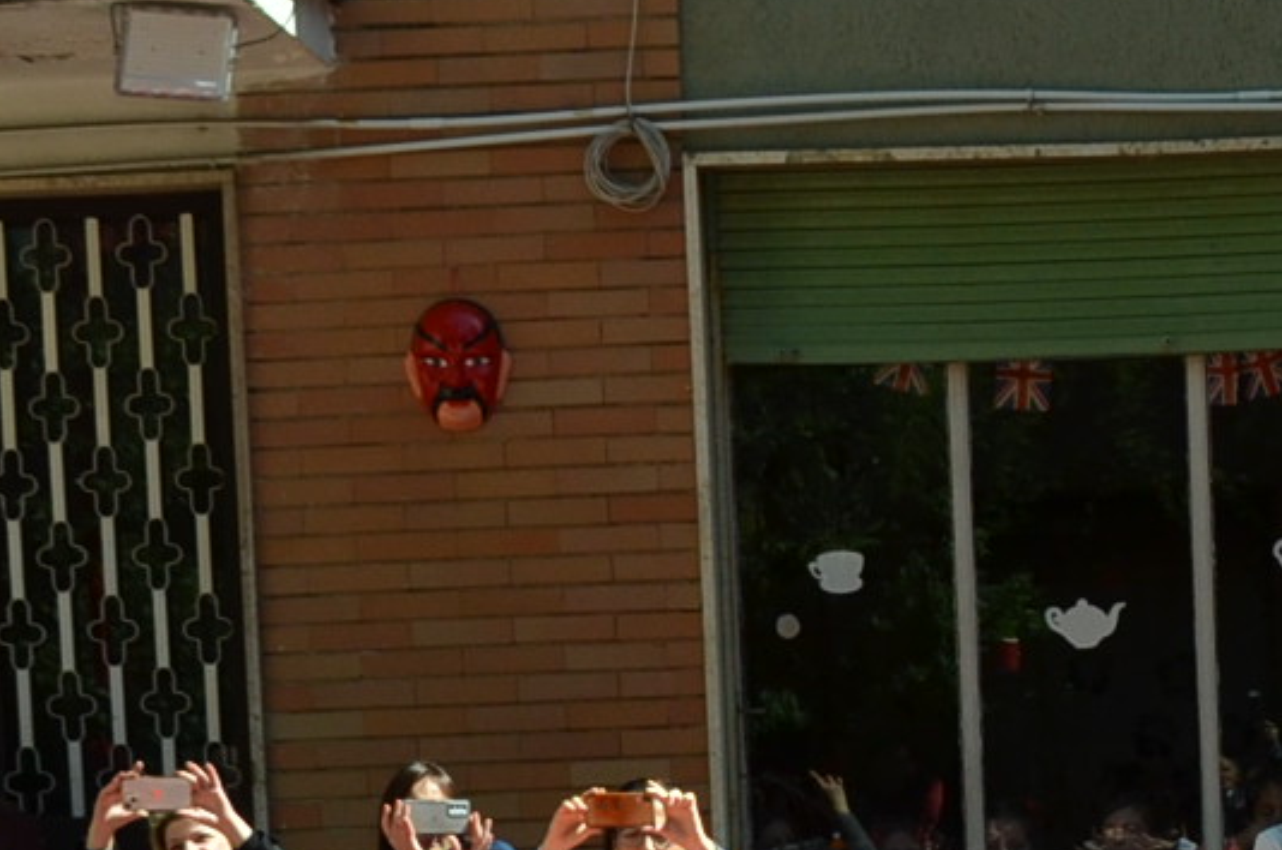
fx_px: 5165
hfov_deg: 13.8
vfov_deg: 9.1
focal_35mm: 145
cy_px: 1385
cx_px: 1438
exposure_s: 1/1250
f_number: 5.6
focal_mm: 21
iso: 400
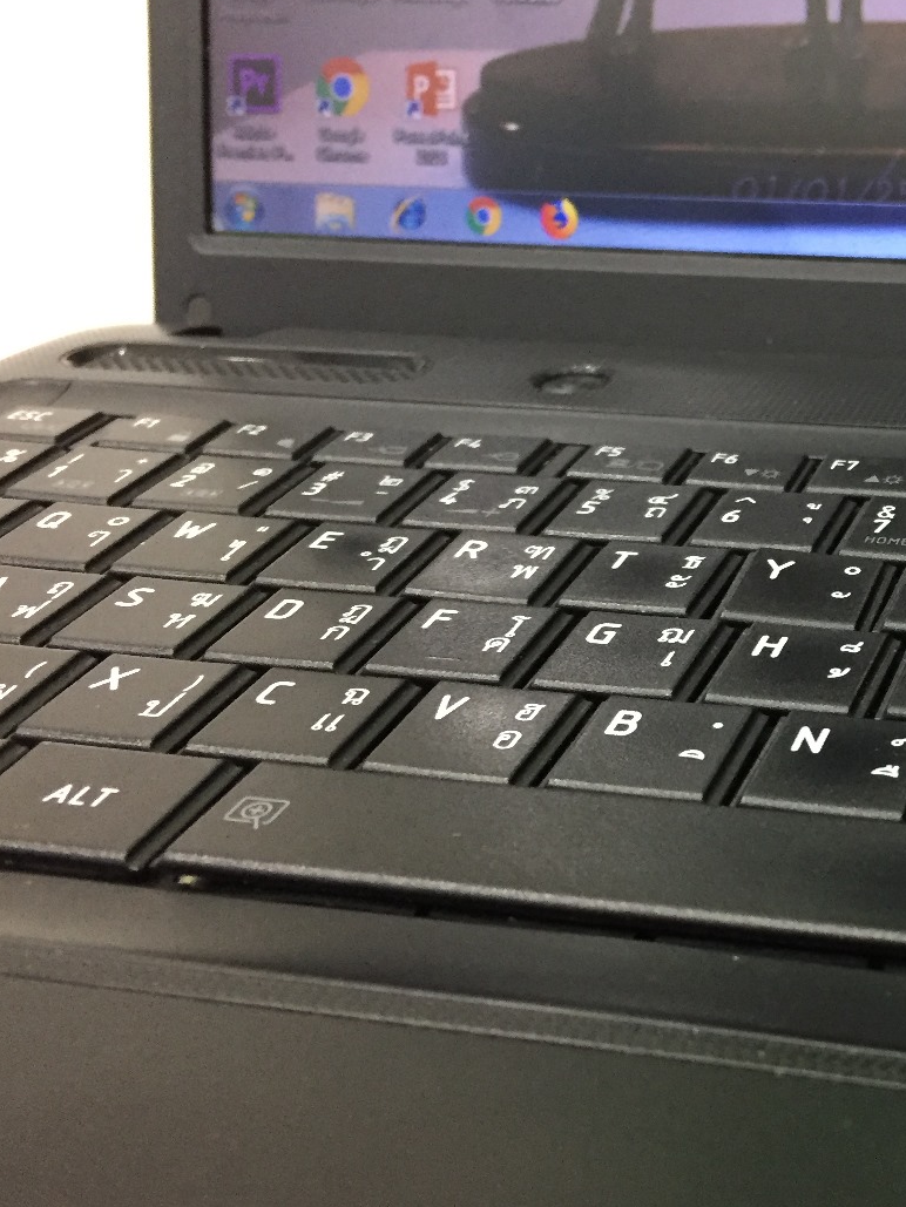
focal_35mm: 46
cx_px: 931
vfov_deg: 41.2
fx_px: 1605
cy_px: 632
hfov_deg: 29.2
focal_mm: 4.15
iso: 250
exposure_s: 1/25
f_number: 2.2
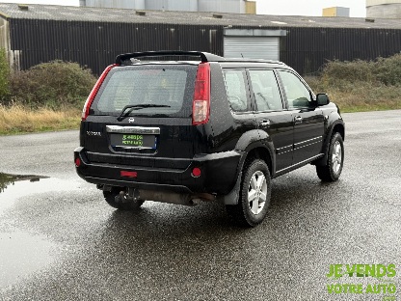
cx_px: 200
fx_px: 556
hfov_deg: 39.7
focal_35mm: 48
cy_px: 150
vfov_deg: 30.3
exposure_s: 1/402
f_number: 1.78
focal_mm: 6.76
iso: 80
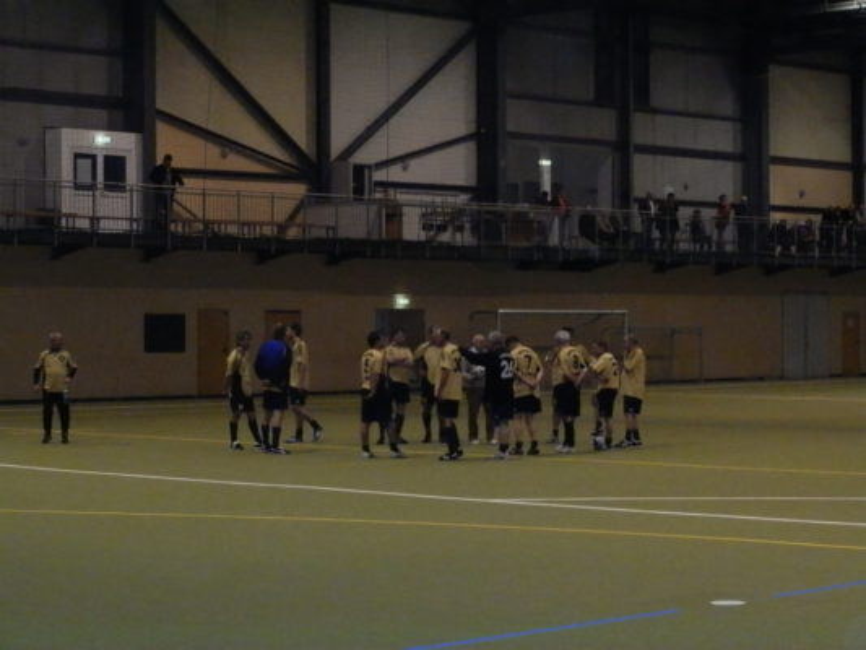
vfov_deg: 17.2
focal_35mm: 86
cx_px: 433
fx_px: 2152
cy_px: 325
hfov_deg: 22.8
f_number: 4
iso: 1000
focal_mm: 15.52
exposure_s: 1/125
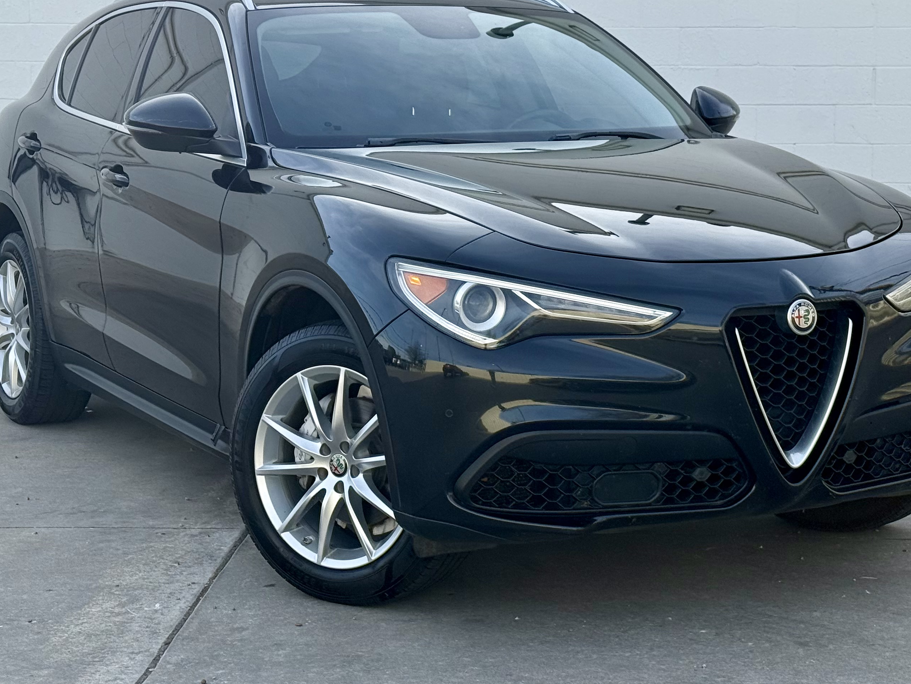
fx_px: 2000
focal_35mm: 76
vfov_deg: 19.3
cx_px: 489
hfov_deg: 25.7
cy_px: 249
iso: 64
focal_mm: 6.76
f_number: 1.78
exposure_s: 1/2033
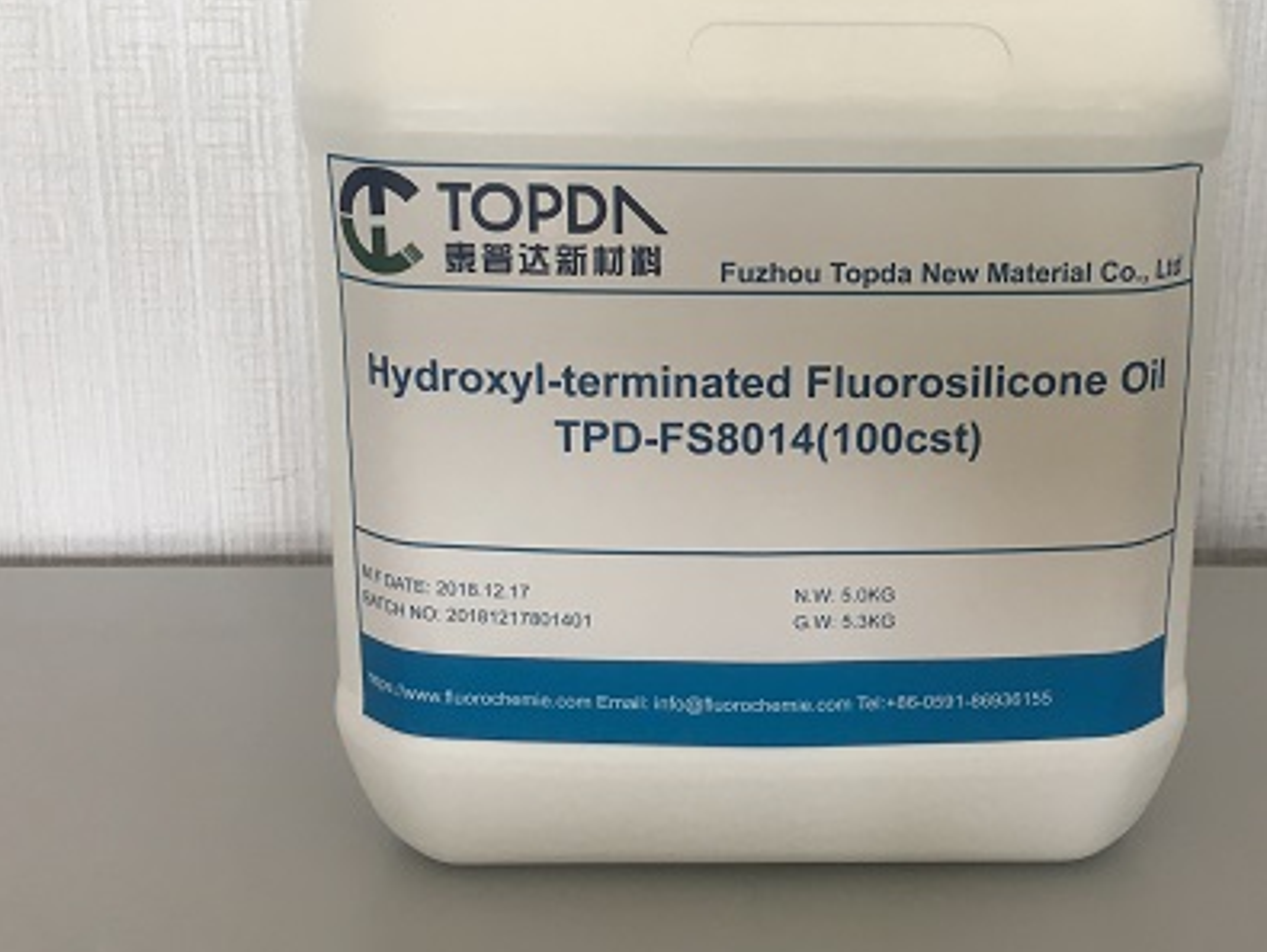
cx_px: 773
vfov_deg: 32.7
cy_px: 340
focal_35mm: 44
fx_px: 1612
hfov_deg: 42.7
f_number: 2.2
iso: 25
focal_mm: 4.15
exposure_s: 1/33
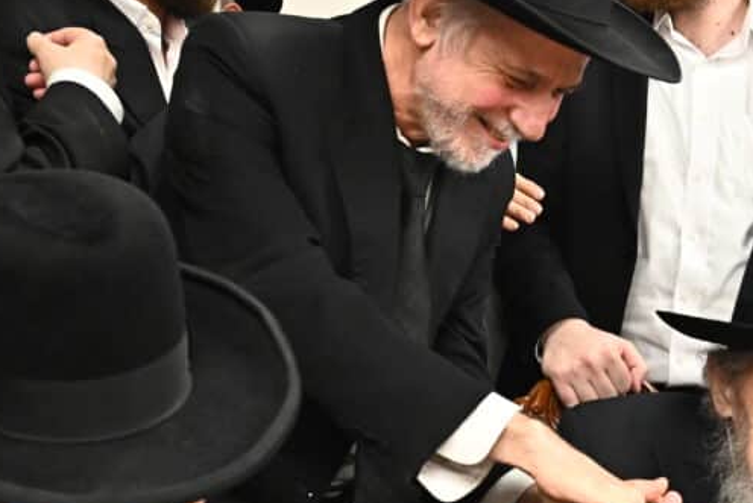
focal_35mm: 66
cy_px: 315
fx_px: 1381
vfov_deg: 20.6
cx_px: 537
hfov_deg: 30.1
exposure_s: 1/200
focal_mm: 32
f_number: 5
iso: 3200
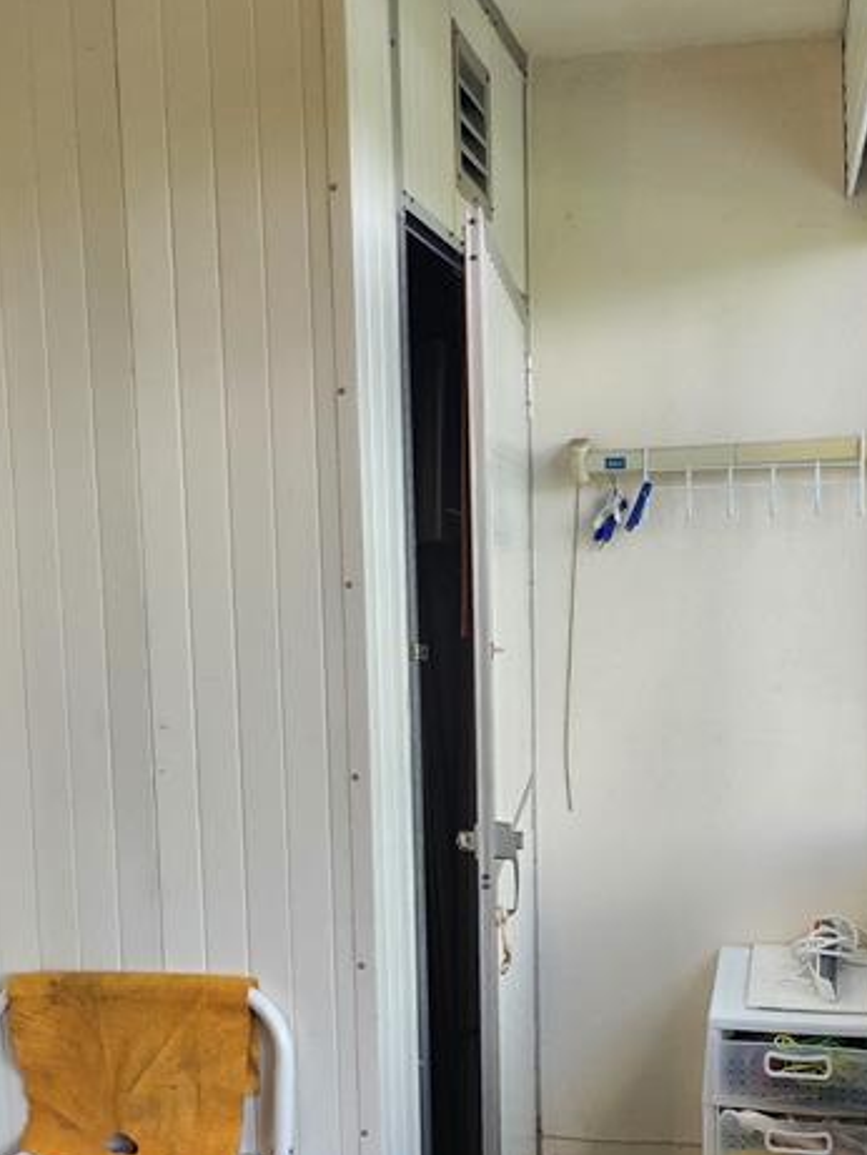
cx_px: 581
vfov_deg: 46.6
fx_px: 1335
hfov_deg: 35.6
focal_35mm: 40
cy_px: 669
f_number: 1.8
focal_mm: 5
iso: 160
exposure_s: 1/180
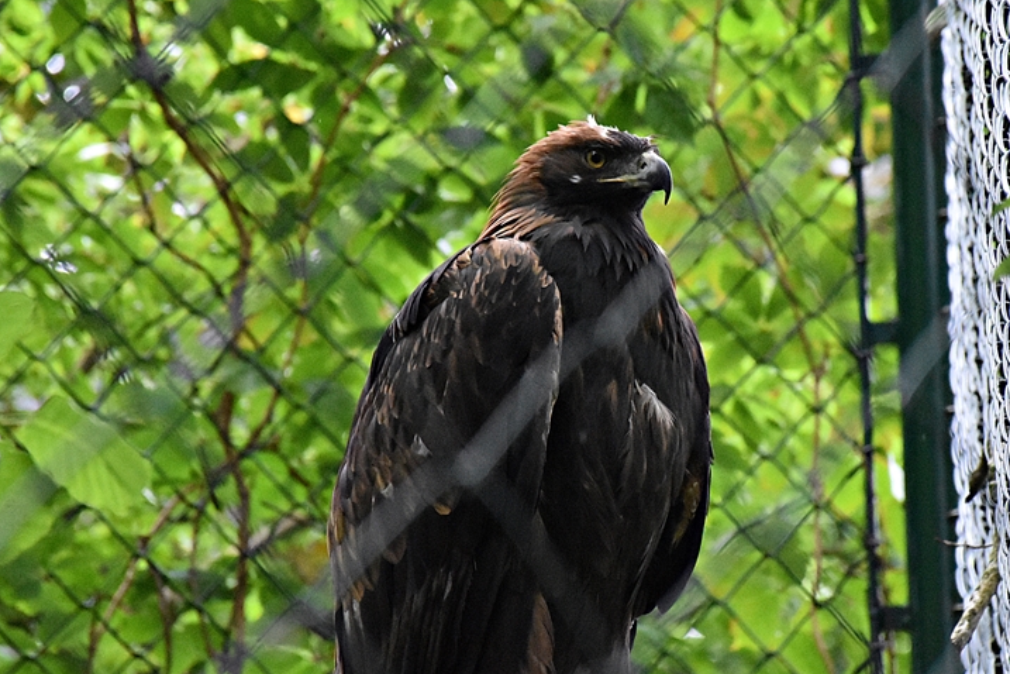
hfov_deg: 6.9
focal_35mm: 300
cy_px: 283
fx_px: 8416
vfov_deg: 4.6
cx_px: 580
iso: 7200
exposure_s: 1/500
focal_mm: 140
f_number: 5.6
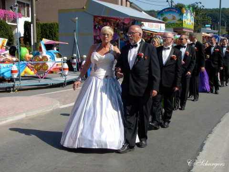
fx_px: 410
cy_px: 86
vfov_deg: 23.7
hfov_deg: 31.2
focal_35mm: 62
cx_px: 114
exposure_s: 1/260
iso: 70
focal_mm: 9.5
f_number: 5.6
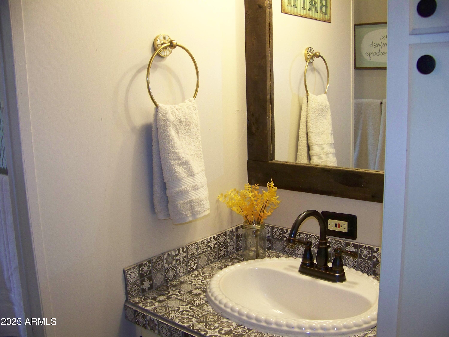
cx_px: 224
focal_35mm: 36
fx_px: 467
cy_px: 168
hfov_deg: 51.4
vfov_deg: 39.7
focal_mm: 5.85
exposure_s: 1/30
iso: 200
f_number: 2.8
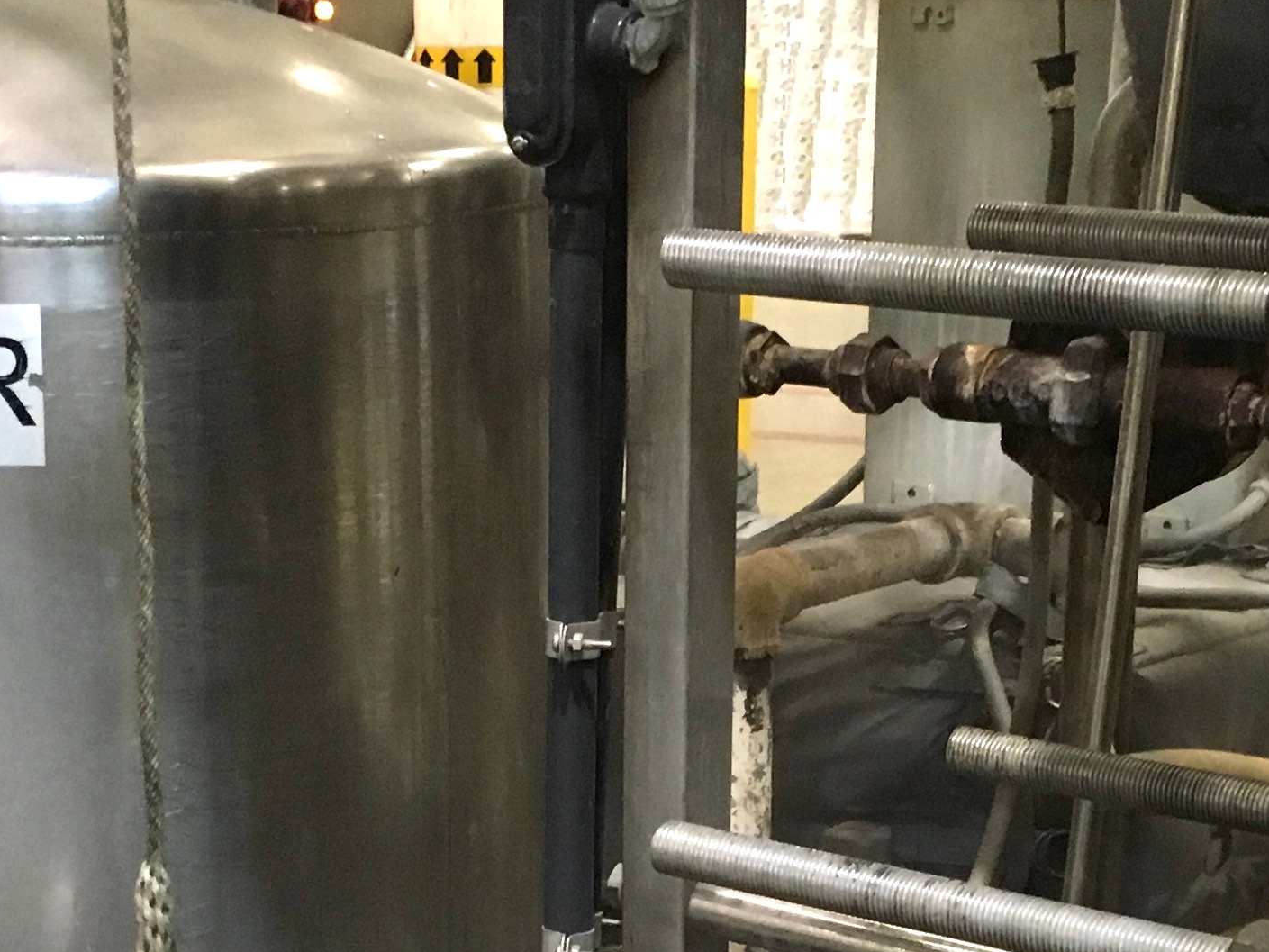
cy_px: 997
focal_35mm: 83
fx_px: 3043
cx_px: 689
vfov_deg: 17.3
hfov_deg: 23.5
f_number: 2.2
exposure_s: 1/20
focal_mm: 4.15
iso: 200
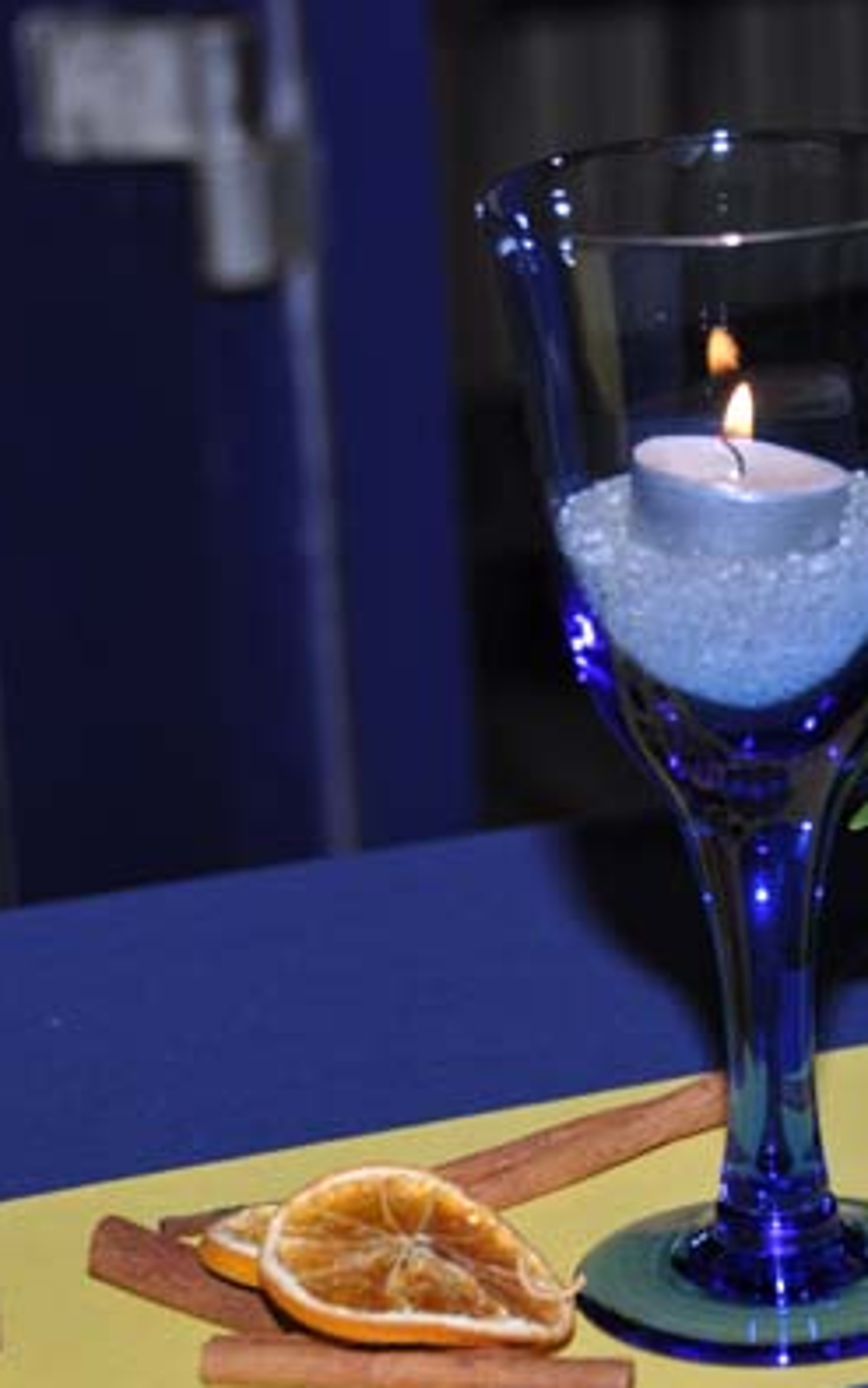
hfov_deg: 8.7
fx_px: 5705
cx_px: 629
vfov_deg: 13.9
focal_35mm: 151
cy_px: 694
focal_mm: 65
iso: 250
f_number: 5
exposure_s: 1/60
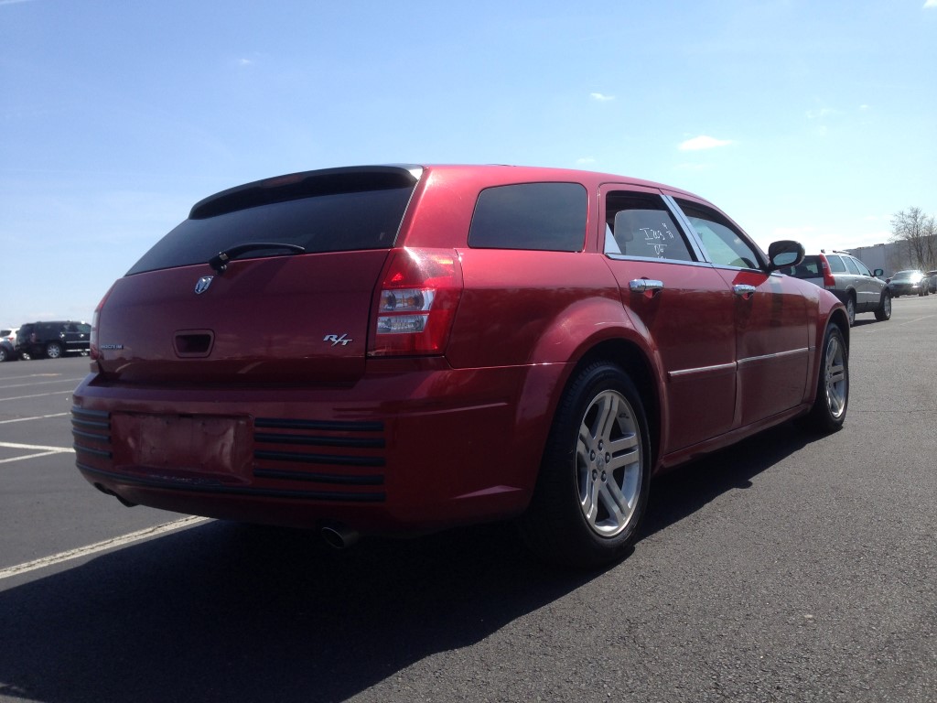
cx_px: 468
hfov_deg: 55.4
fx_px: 893
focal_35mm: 33
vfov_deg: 42.9
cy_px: 352
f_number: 2.4
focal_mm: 4.12
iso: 50
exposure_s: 1/1205
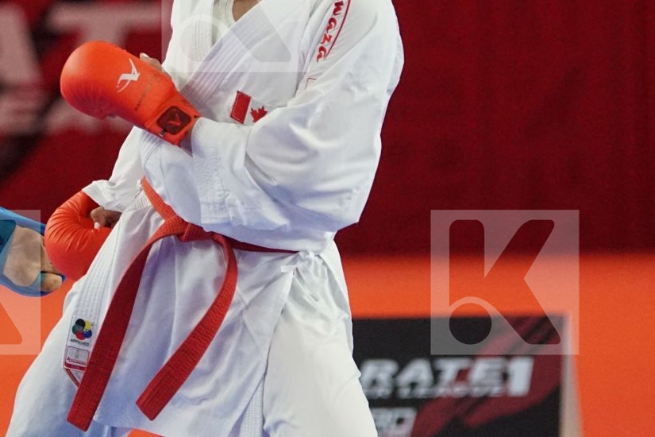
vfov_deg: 2.8
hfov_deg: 4.2
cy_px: 0
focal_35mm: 491
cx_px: -33
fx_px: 8933
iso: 3200
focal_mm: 150
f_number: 2.8
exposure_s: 1/2000
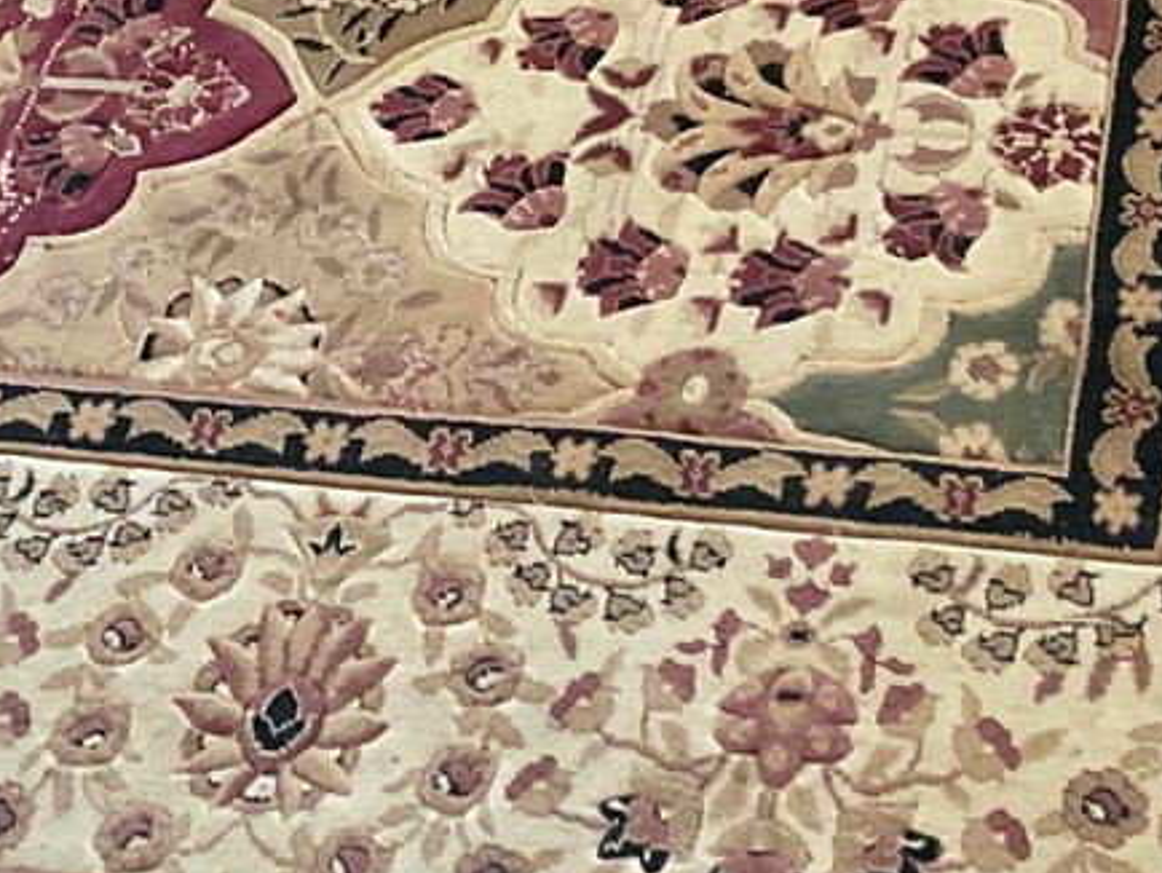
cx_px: 288
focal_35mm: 101
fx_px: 3392
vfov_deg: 14.7
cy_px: 341
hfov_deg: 19.3
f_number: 1.8
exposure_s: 1/30
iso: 320
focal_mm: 3
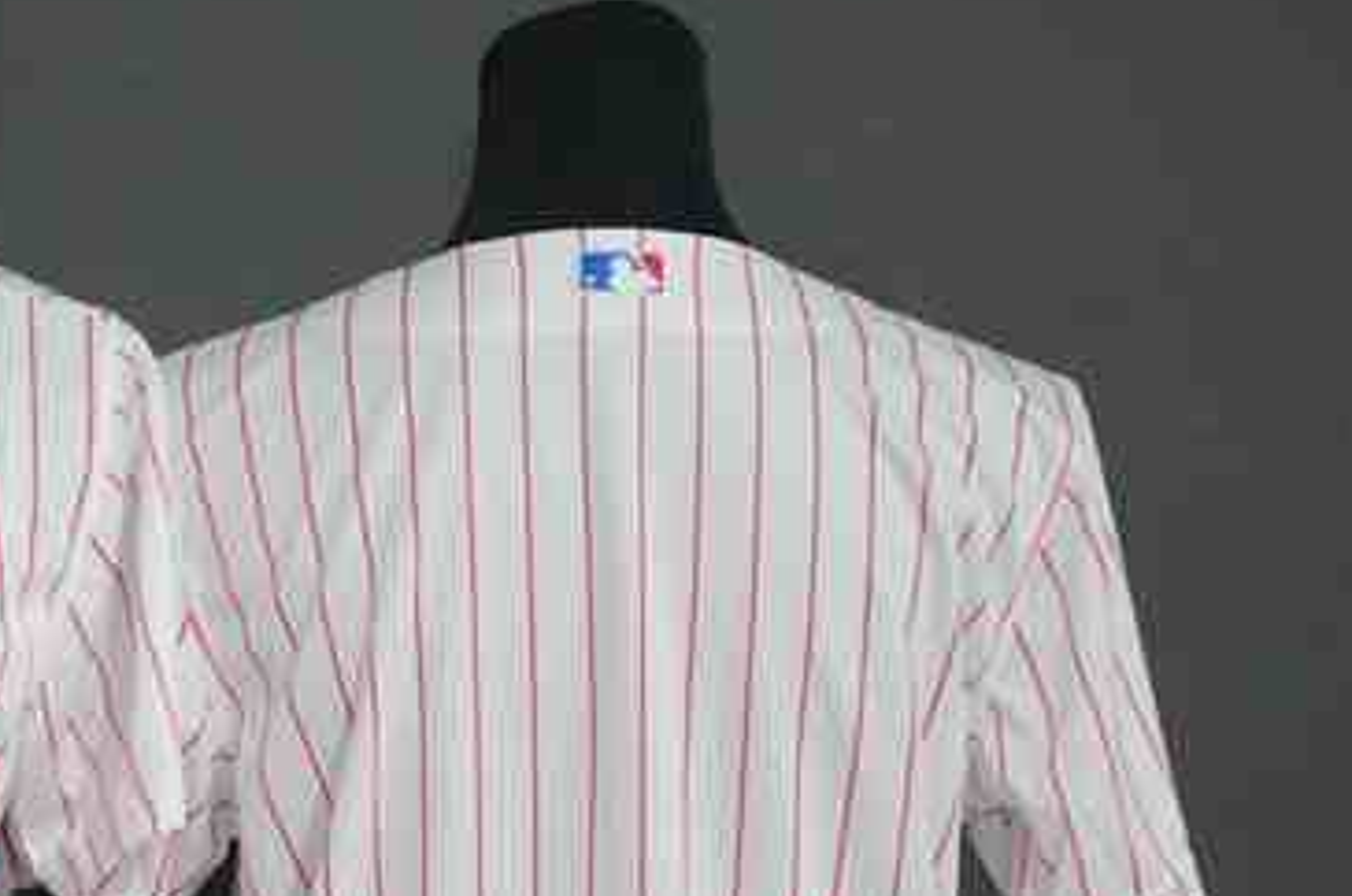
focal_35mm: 197
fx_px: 7385
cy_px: 863
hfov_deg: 10.4
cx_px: 4
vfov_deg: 6.9
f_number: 5
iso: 4000
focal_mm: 60
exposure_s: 1/40
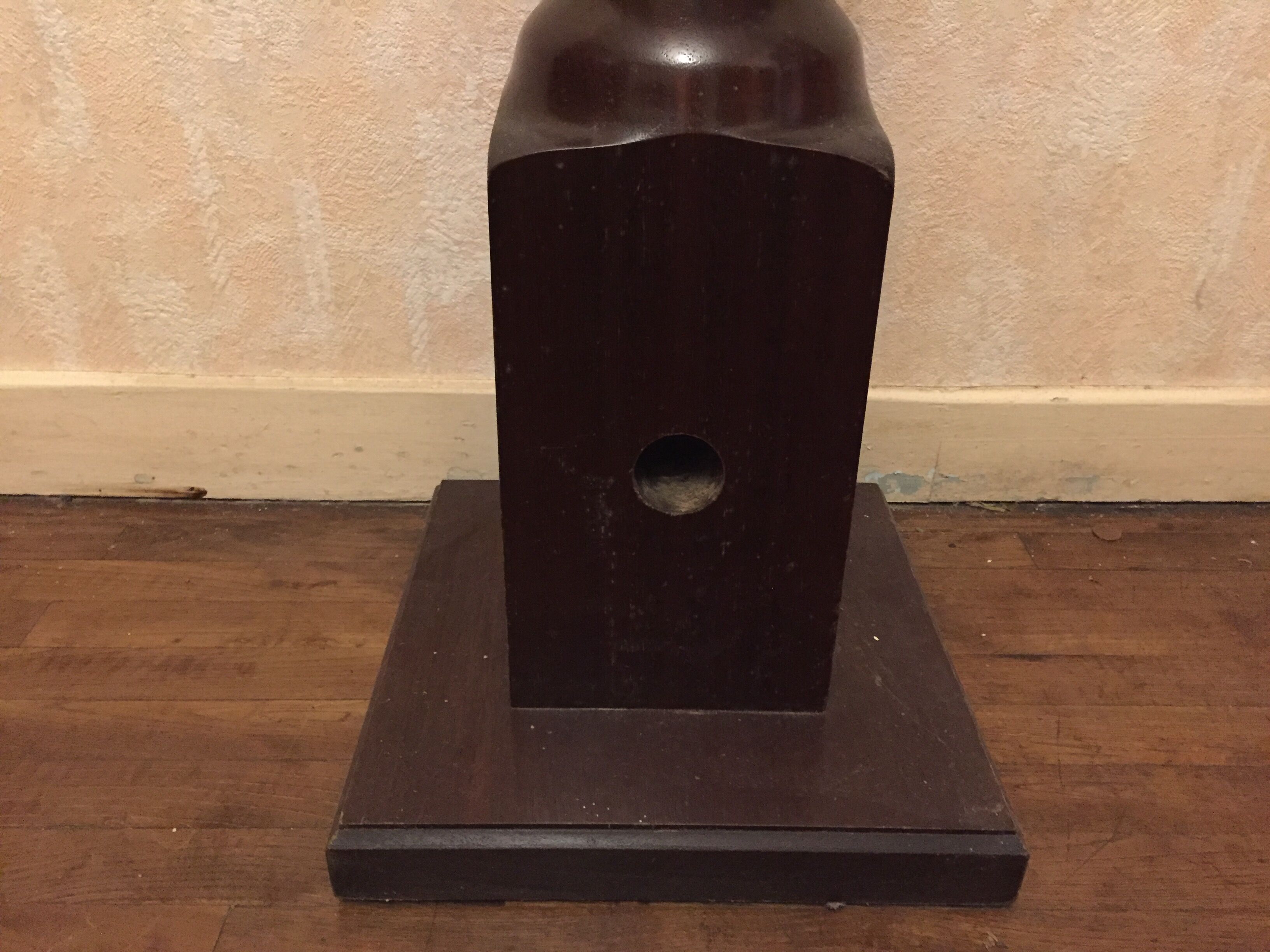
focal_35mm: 29
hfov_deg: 61.7
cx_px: 635
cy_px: 476
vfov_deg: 48.2
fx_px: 1064
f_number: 2.2
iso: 640
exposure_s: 1/17
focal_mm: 4.15
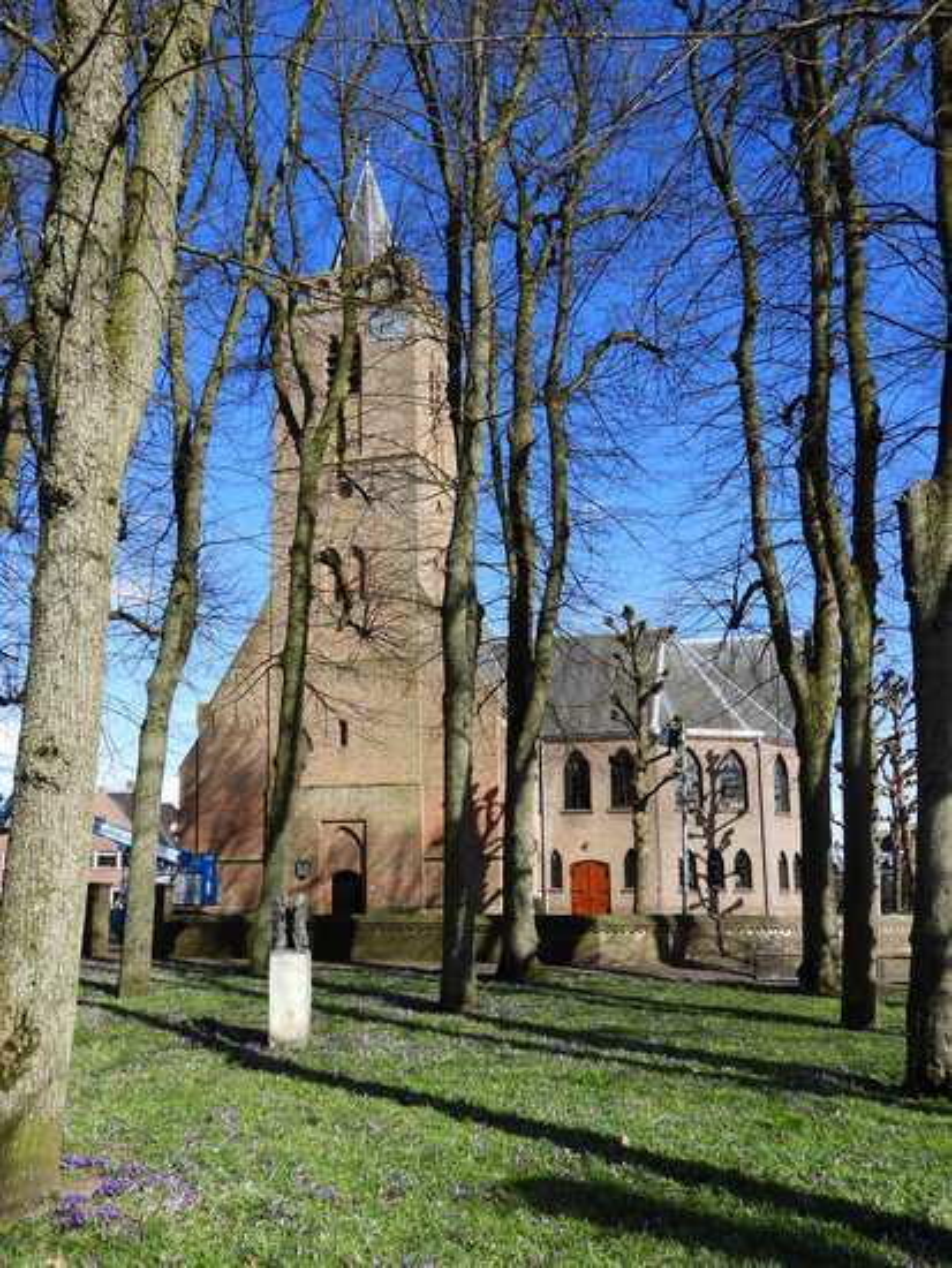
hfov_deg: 56.9
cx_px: 476
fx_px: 879
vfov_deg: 71.6
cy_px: 634
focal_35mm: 24
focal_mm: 4.3
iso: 100
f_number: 3.3
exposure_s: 1/800
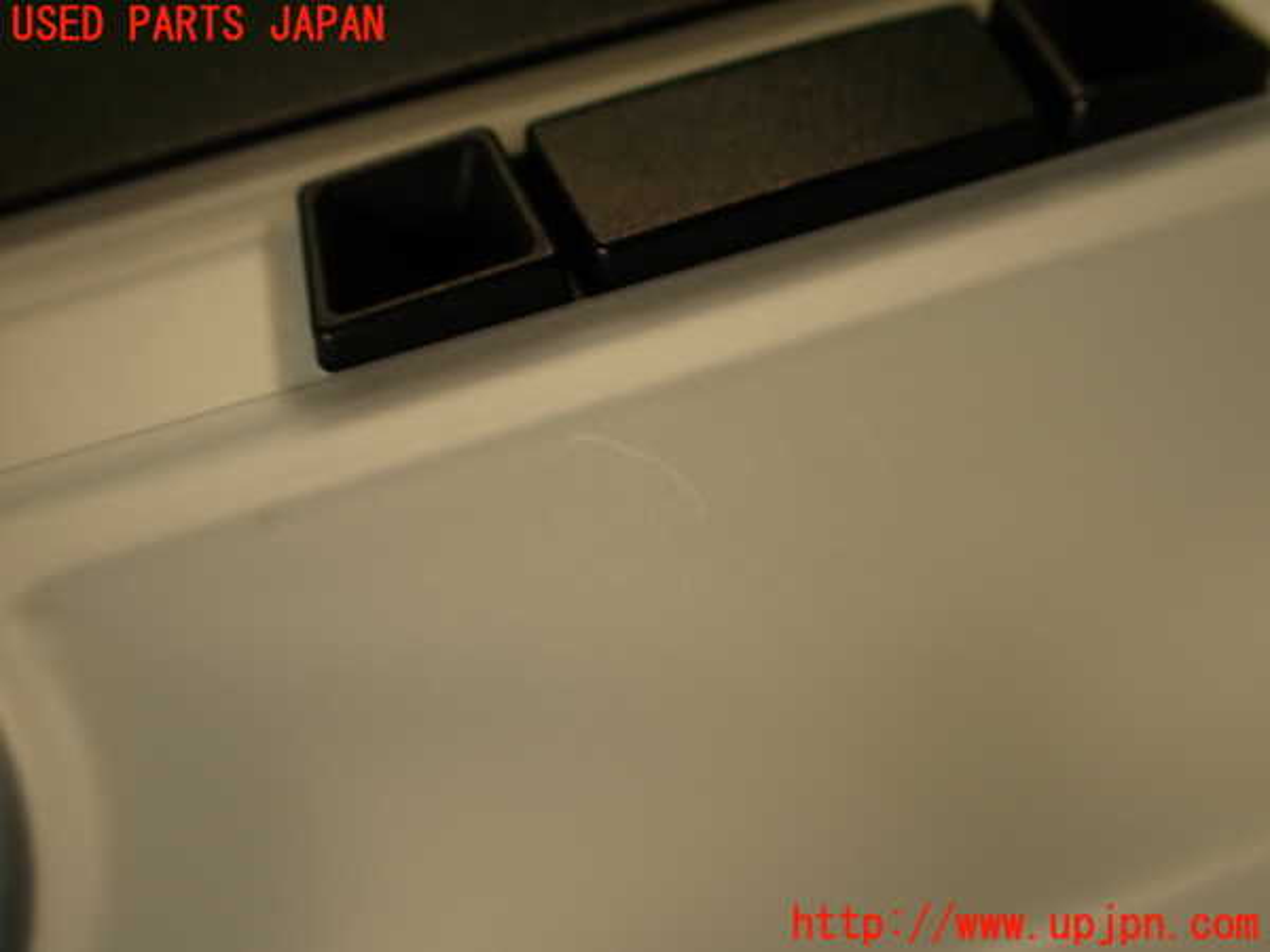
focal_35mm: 32
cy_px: 476
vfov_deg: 44.2
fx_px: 1174
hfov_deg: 56.8
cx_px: 635
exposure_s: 1/60
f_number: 3.2
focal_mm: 5.79
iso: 100
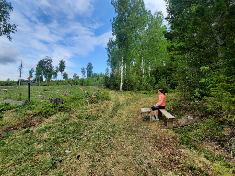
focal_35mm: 13
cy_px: 88
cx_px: 118
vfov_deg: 89.9
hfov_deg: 106.2
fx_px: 88
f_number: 2.2
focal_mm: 1.74
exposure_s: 1/739
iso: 40
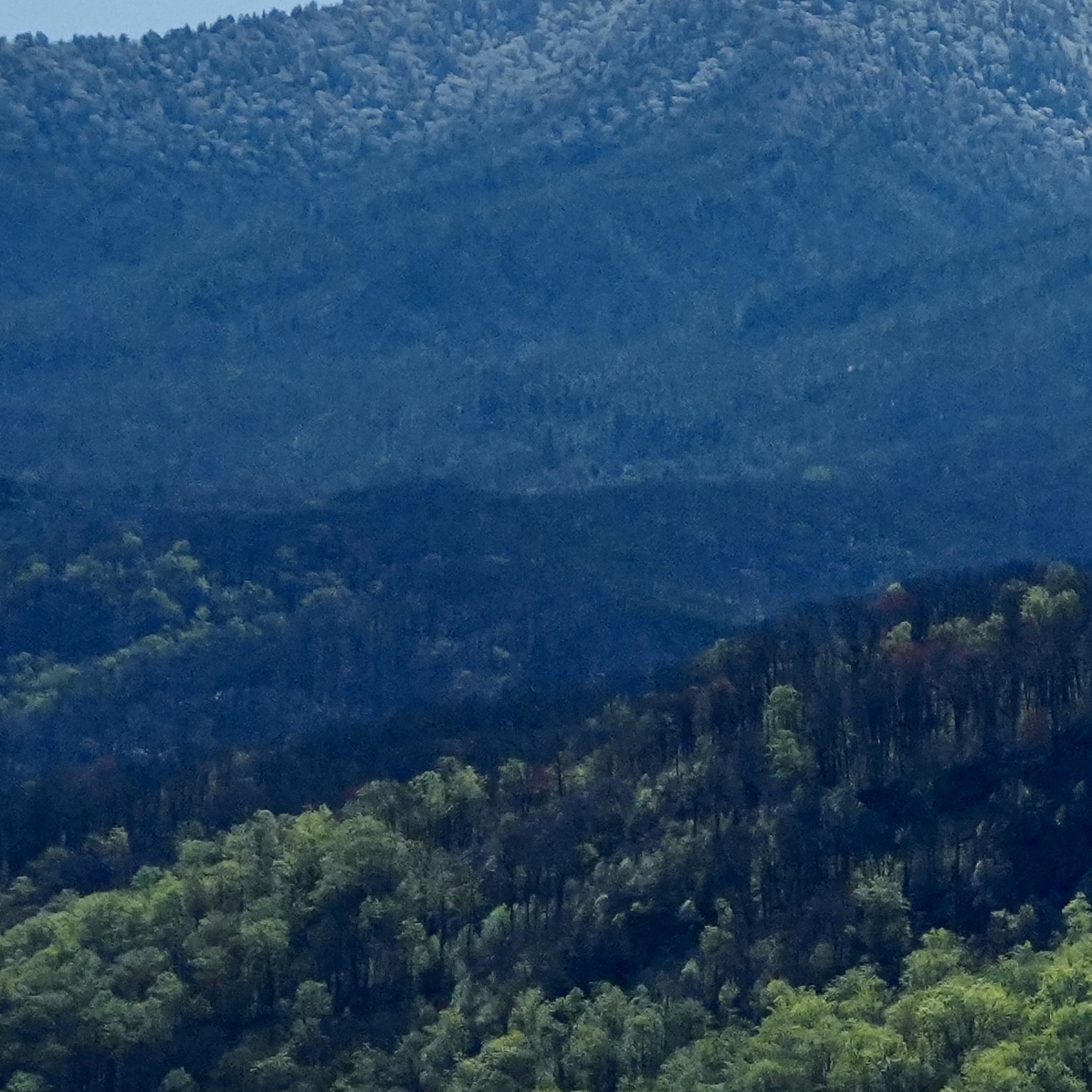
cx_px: 3099
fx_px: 9065
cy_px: 765
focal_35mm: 254
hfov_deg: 6.4
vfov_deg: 6.9
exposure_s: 1/4000
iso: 3200
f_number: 9
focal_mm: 51
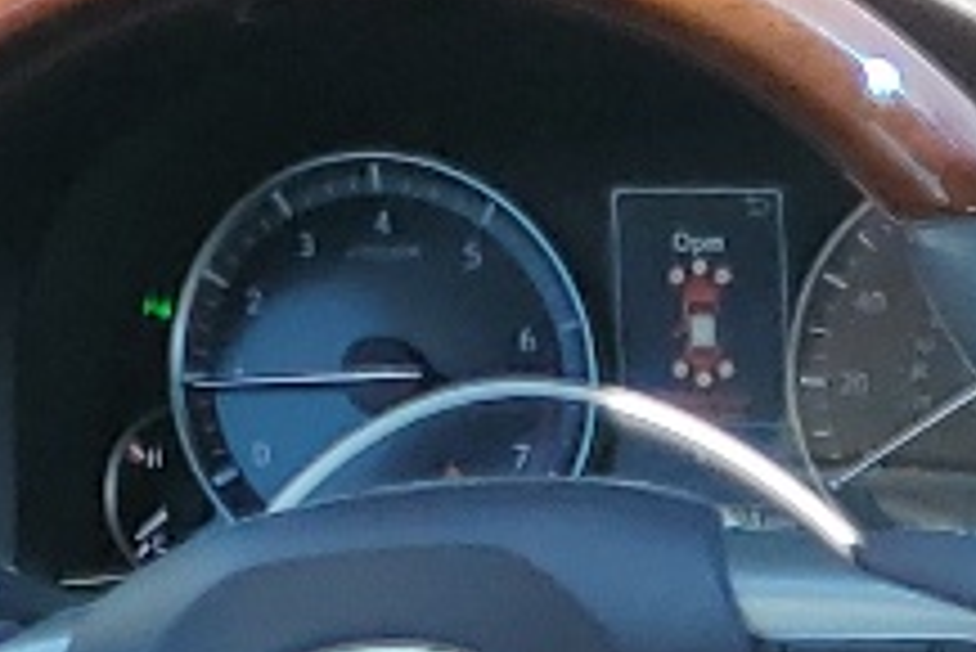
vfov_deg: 6.1
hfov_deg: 9.4
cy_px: 2311
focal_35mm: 199
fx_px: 5399
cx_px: 2208
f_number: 1.5
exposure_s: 1/333
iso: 50
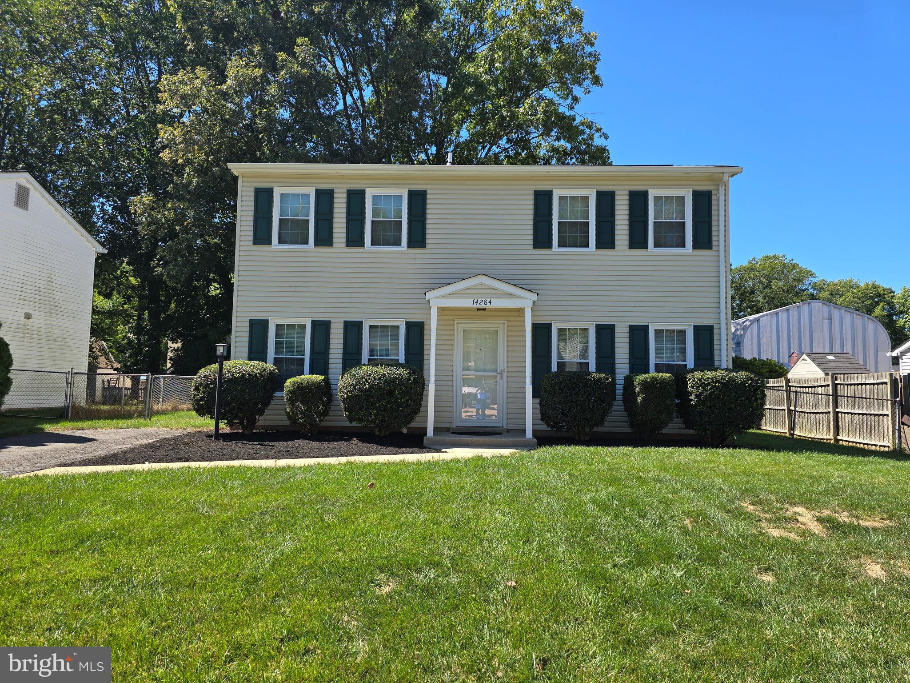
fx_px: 605
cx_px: 455
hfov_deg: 73.9
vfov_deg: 58.9
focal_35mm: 23
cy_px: 342
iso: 12
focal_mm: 6.3
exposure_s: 1/396
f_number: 1.7
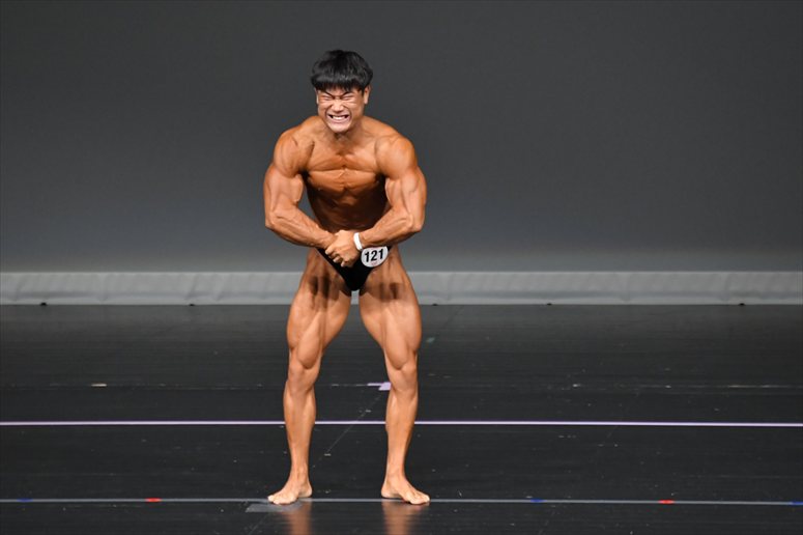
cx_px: 402
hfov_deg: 5.5
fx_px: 8361
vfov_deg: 3.7
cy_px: 268
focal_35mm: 375
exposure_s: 1/400
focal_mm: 250
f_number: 5.6
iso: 4000
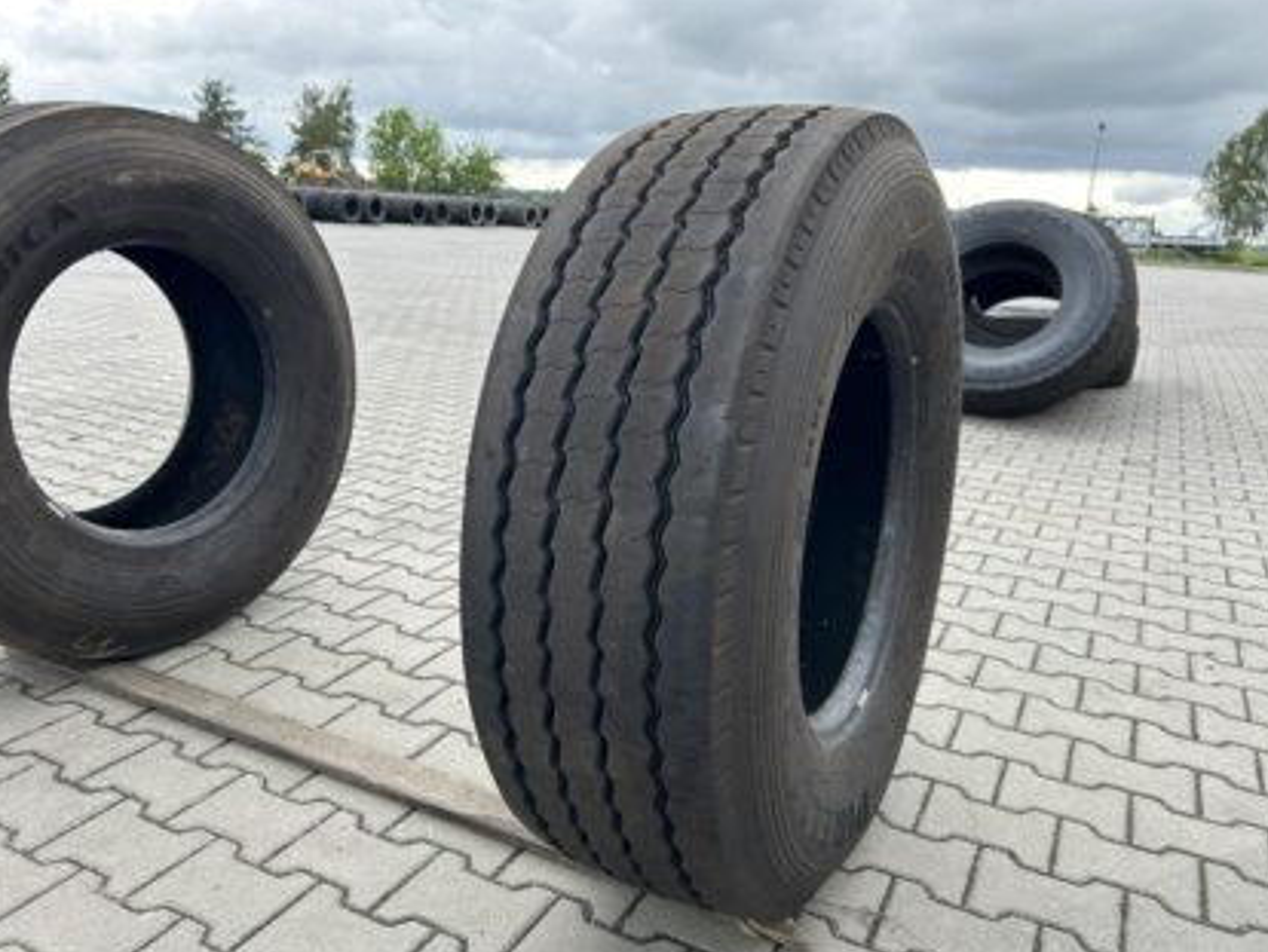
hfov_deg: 65.3
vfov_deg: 51.4
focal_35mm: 27
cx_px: 643
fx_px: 990
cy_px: 476
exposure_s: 1/347
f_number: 1.5
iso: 50
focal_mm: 5.7
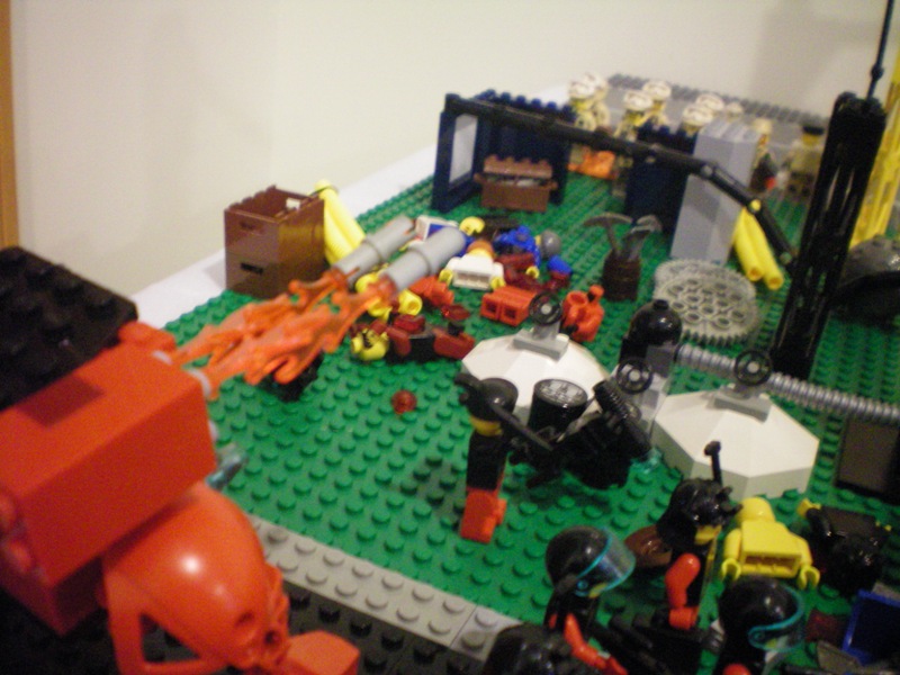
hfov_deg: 49.0
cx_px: 450
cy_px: 338
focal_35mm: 38
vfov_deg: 37.7
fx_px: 988
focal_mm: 6.3
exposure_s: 1/13
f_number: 3.1
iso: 400
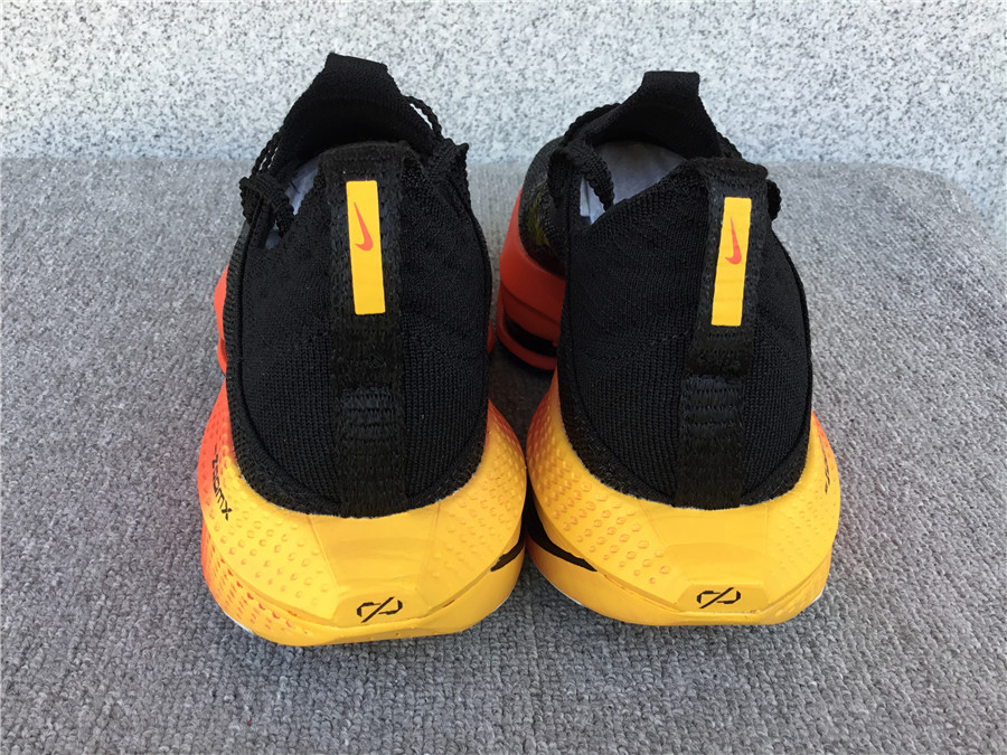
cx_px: 504
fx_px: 902
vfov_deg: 45.4
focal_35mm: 31
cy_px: 378
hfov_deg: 58.4
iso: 40
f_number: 2.4
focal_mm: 3.3
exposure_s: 1/100
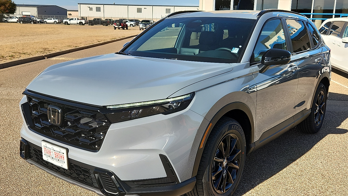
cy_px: 98
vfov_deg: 44.4
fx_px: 240
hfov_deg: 71.9
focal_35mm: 26
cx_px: 172
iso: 50
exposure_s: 1/1429
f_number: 1.8
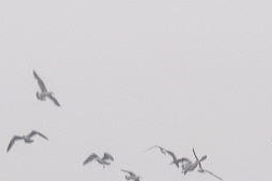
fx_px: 4870
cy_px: 334
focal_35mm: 645
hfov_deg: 3.2
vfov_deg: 2.1
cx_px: 279
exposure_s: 1/400
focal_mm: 105
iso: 400
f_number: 10
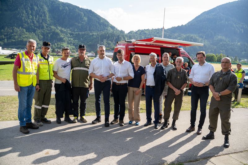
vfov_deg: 46.4
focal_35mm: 28
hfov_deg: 65.5
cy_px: 82
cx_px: 124
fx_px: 193
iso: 125
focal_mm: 28
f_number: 4
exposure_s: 1/400
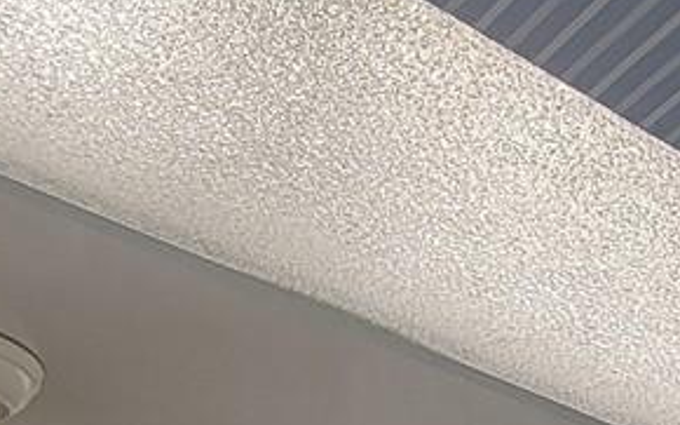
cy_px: 1268
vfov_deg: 11.1
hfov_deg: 23.6
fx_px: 1408
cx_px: 910
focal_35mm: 76
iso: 64
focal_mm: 2.2
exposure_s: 1/120
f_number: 2.2
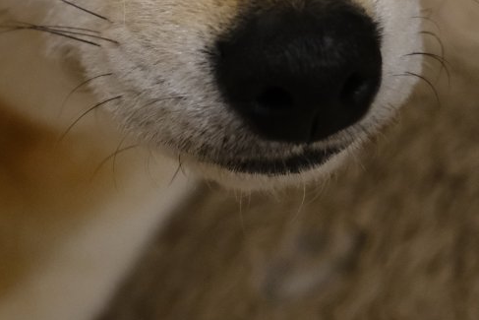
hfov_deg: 11.1
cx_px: 78
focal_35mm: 184
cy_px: -137
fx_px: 2449
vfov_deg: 7.4
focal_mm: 37.6
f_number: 4
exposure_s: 1/45
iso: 3200
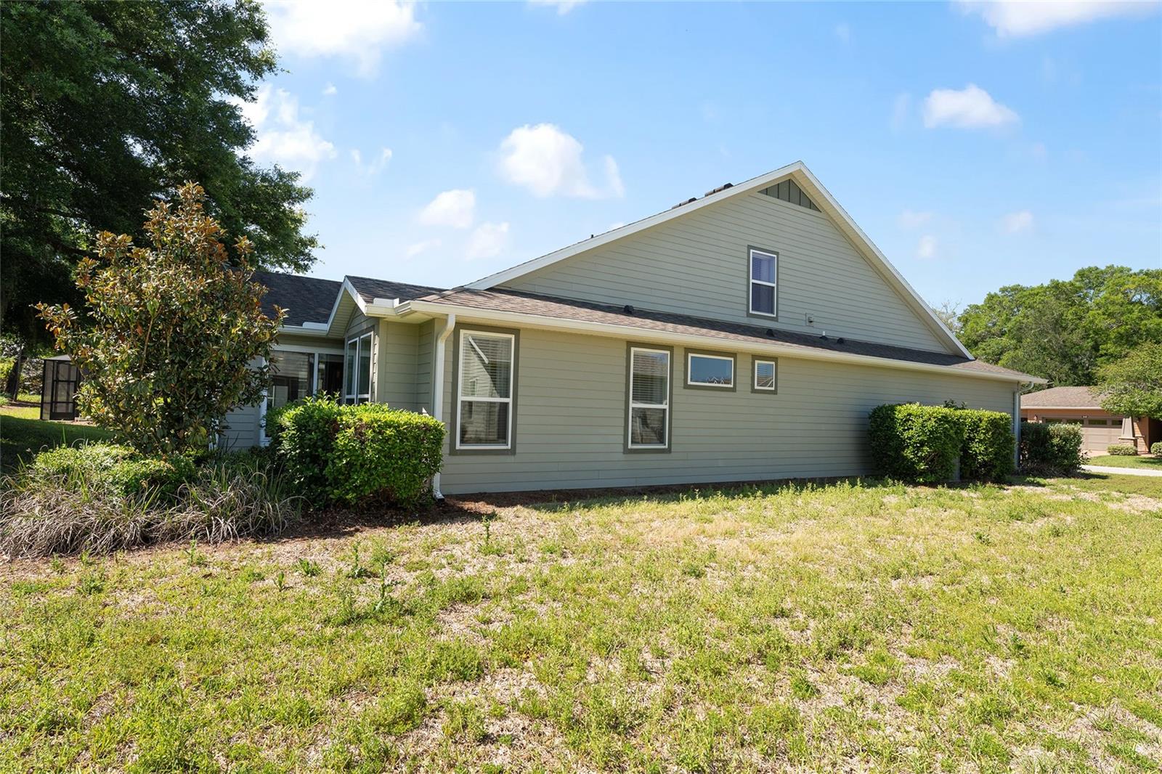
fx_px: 597
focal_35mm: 18
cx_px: 581
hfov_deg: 88.4
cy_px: 387
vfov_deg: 65.9
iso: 400
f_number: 7.1
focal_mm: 18.5
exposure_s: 1/800
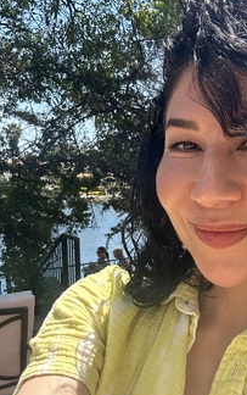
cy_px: 221
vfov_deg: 41.0
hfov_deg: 25.8
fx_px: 527
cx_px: 206
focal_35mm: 49
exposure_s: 1/368
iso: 25
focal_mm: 2.69
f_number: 1.9
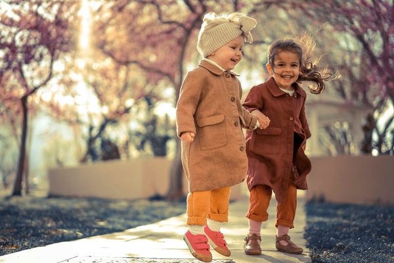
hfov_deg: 36.2
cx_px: 197
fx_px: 602
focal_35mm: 55
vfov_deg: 24.6
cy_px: 132
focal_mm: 55
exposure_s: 1/800
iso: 50
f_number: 1.8
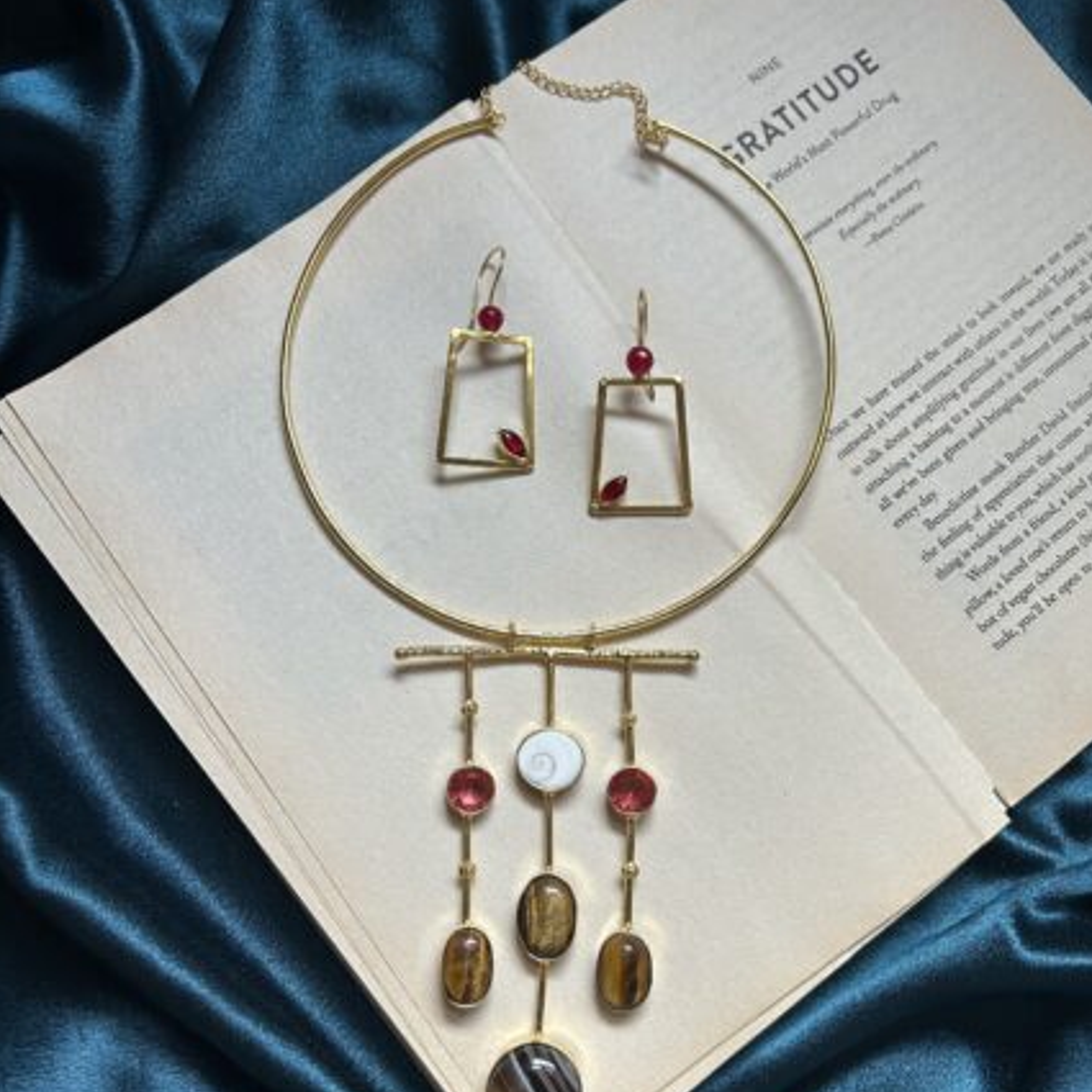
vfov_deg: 52.5
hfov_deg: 52.5
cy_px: 587
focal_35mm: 31
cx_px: 547
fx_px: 1106
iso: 125
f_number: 1.5
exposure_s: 1/121
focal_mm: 5.7
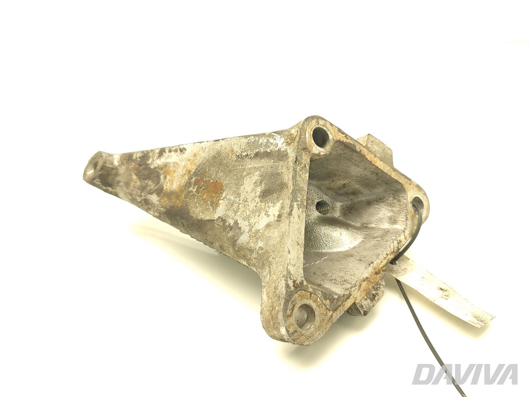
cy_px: 198
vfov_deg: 56.8
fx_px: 367
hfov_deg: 71.6
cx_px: 265
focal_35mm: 24
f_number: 1.89
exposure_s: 1/100
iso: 250
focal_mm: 5.89
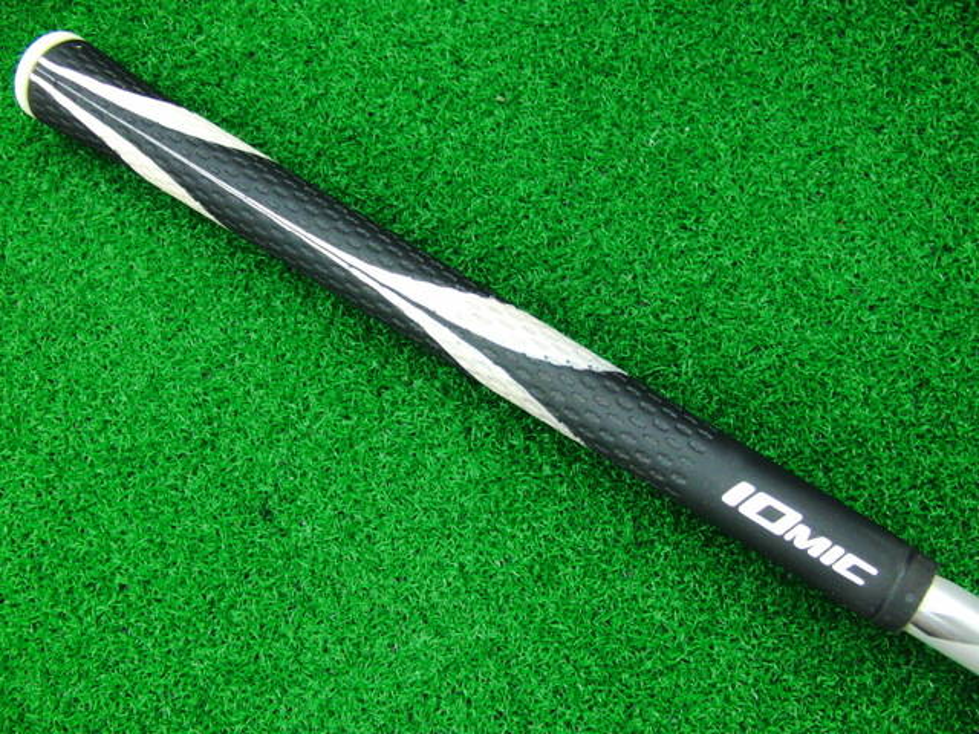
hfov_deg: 50.1
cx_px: 490
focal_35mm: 37
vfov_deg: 38.7
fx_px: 1046
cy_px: 367
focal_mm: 6.42
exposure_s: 1/30
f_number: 3.6
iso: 400
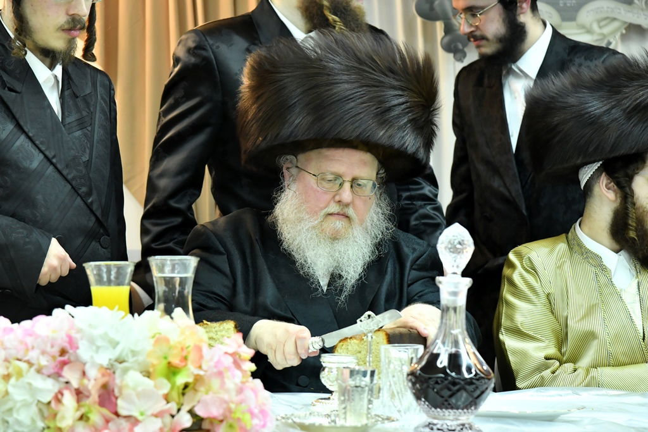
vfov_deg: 11.4
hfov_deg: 17.1
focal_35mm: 120
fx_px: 2160
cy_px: 216
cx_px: 324
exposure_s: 1/200
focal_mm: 120
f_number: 6.3
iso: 3200
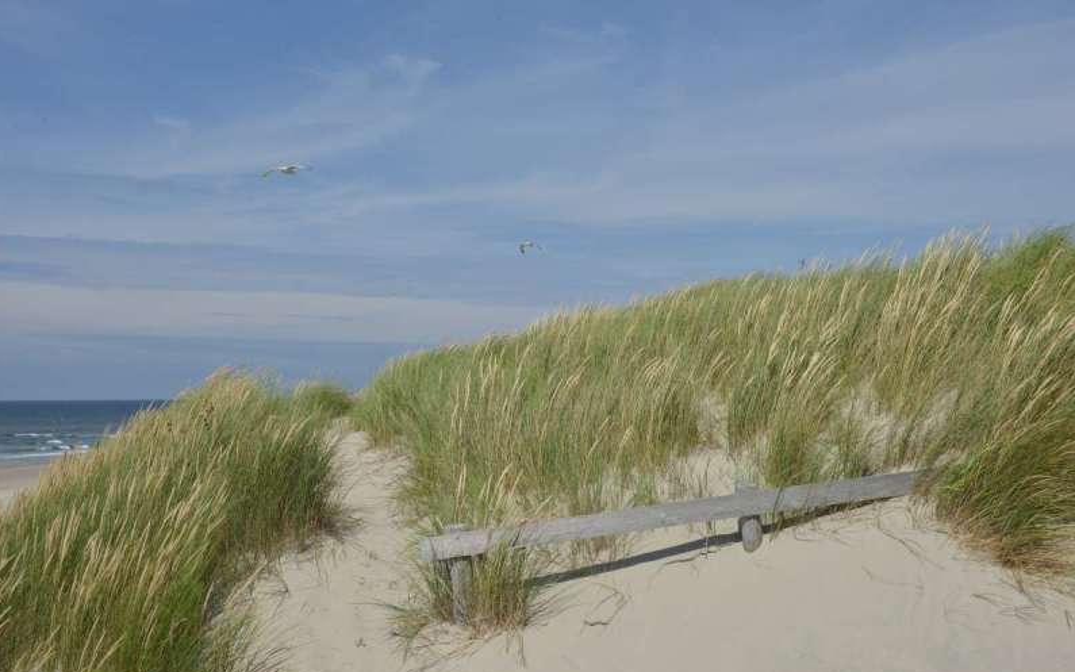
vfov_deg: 32.8
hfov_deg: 50.4
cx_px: 537
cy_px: 338
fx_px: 1143
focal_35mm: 39
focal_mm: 38
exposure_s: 1/125
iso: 125
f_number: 18
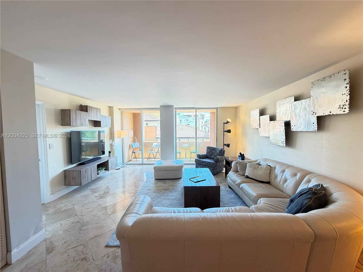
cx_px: 182
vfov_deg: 85.7
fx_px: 147
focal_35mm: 14
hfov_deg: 102.1
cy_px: 136
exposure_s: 1/60
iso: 200
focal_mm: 2.22
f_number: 2.2
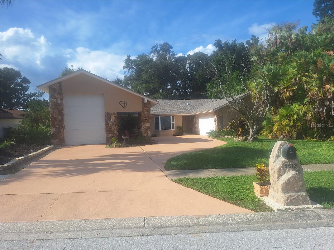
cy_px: 125
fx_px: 222
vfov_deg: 58.9
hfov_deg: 73.9
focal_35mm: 23
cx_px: 167
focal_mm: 5.54
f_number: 1.8
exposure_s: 1/2519
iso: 40
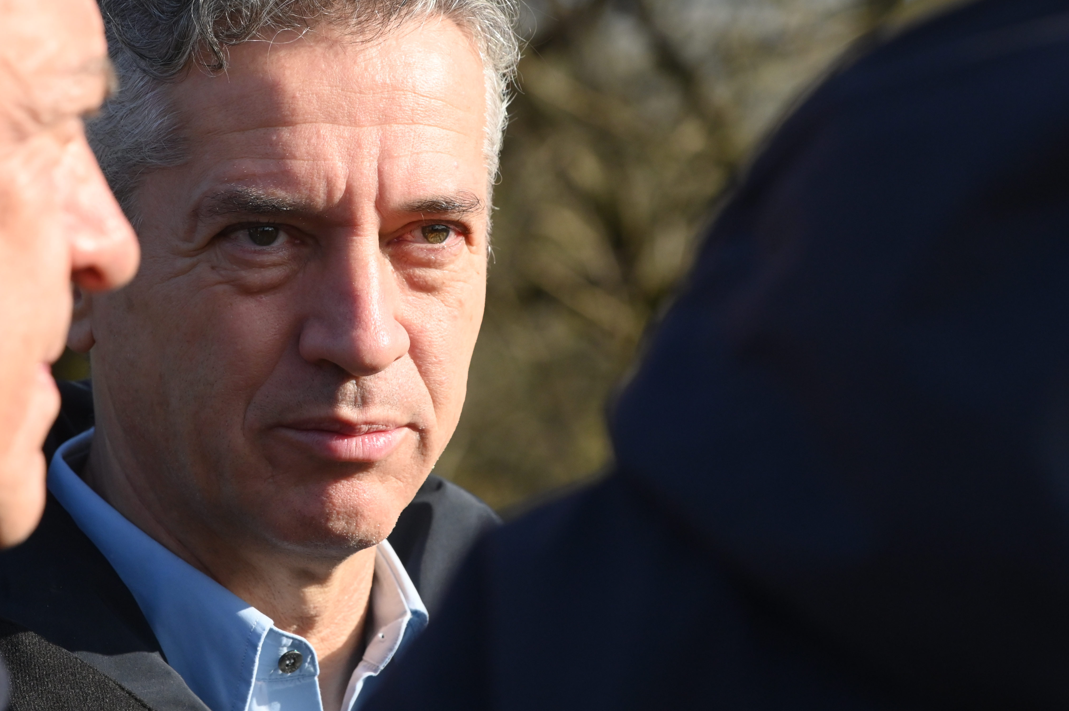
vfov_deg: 5.6
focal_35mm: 247
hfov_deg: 8.3
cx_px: 296
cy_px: 276
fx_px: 7329
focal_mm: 165
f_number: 9
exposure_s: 1/2000
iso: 1600
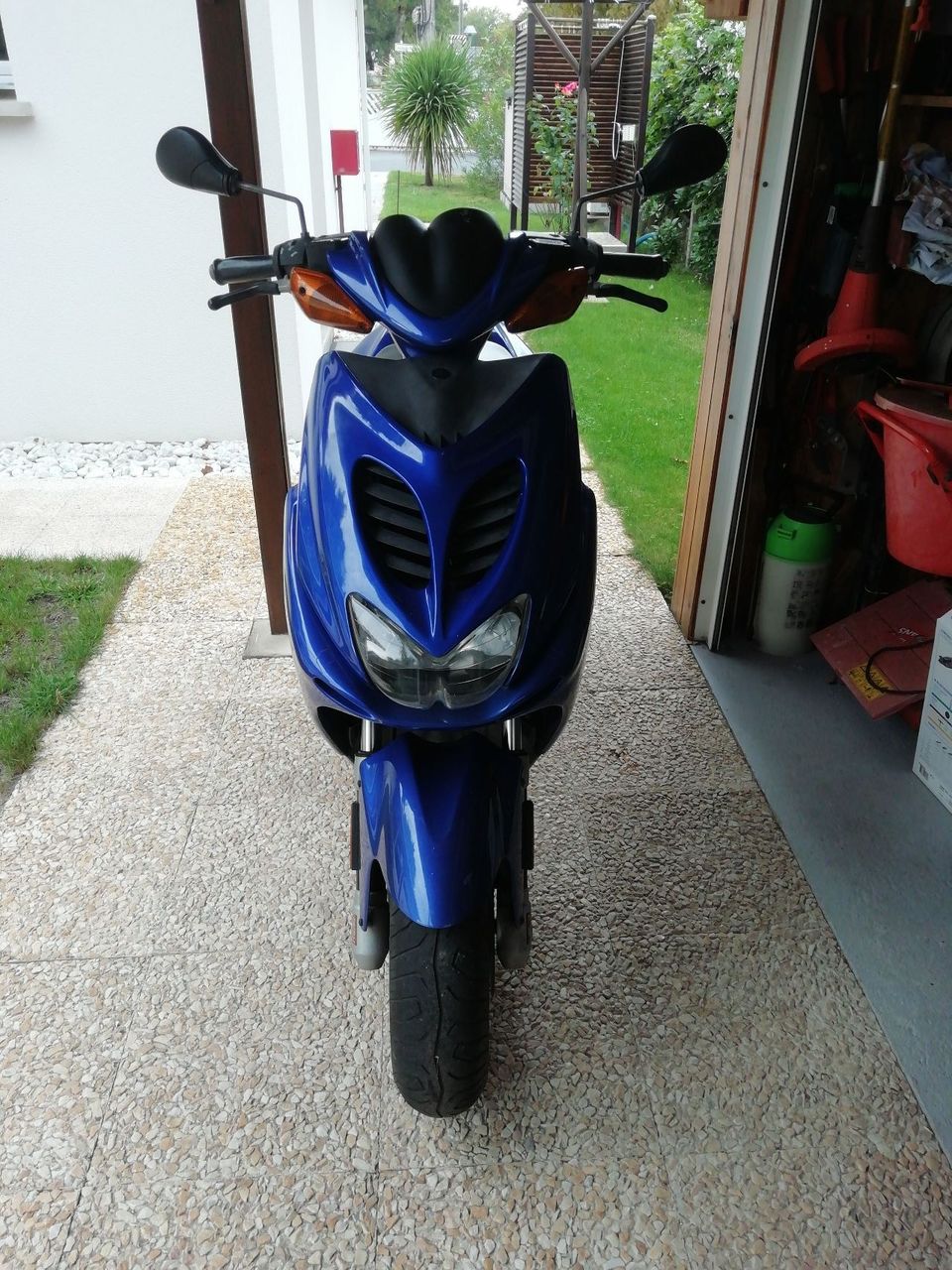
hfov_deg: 53.1
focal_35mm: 26
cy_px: 635
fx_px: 953
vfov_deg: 67.3
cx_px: 476
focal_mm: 3.46
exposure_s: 1/100
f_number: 2.2
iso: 64
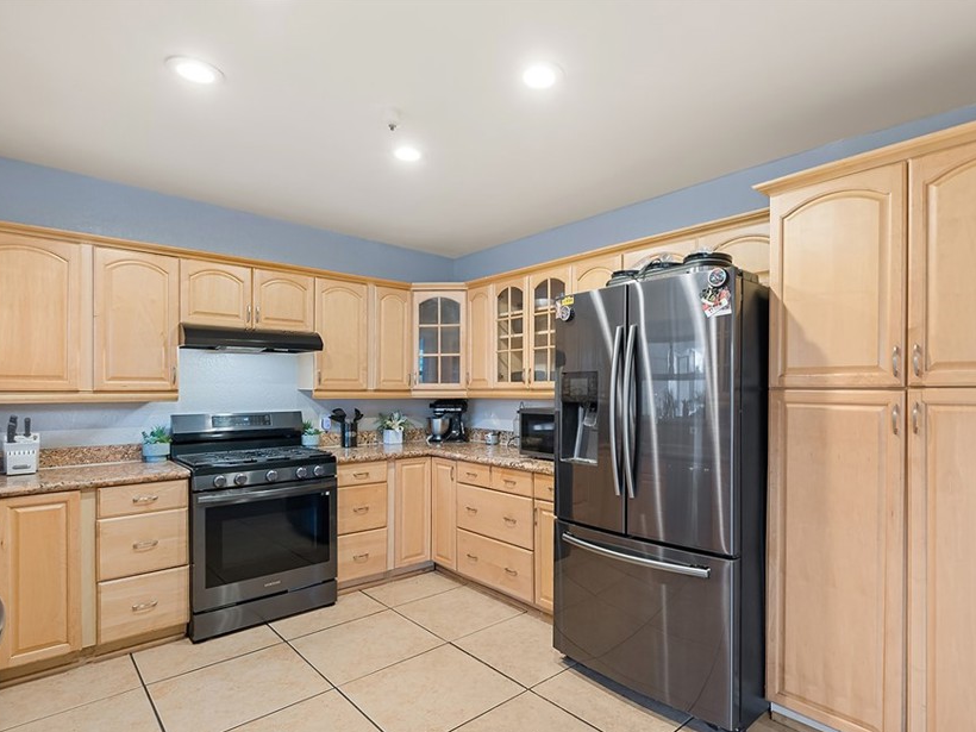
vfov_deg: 71.4
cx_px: 539
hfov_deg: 87.5
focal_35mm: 18
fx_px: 508
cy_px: 402
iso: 1000
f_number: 4
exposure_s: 1/6
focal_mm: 15
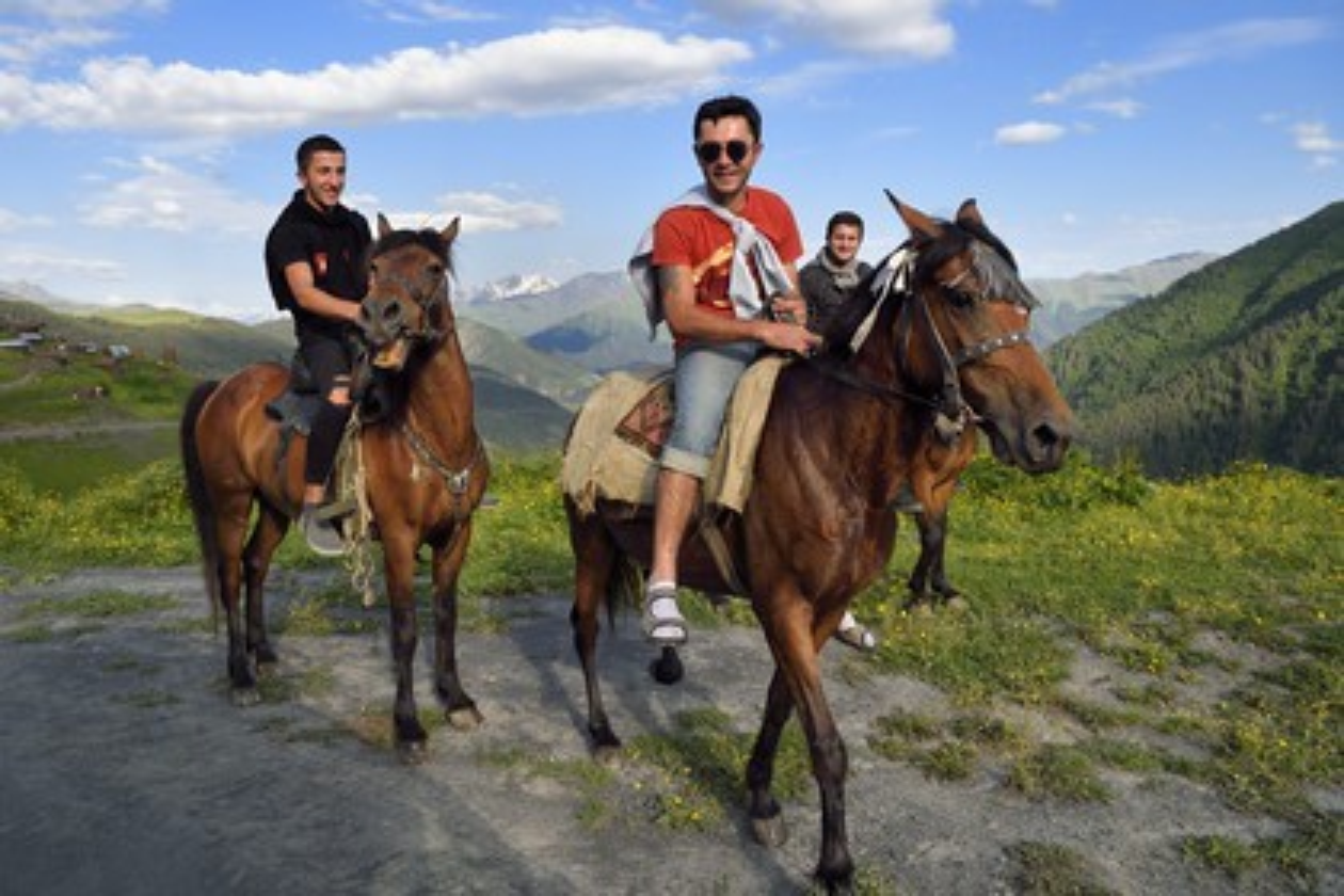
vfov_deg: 53.1
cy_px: 448
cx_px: 672
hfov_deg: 73.7
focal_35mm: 24
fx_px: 896
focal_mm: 24
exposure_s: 1/1600
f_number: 7.1
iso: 640
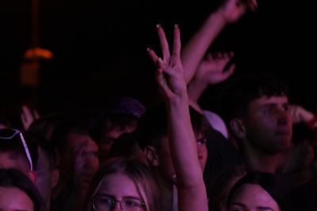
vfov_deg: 4.5
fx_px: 2660
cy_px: 260
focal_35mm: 302
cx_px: 230
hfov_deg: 6.8
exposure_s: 1/100
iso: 4000
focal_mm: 93
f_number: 4
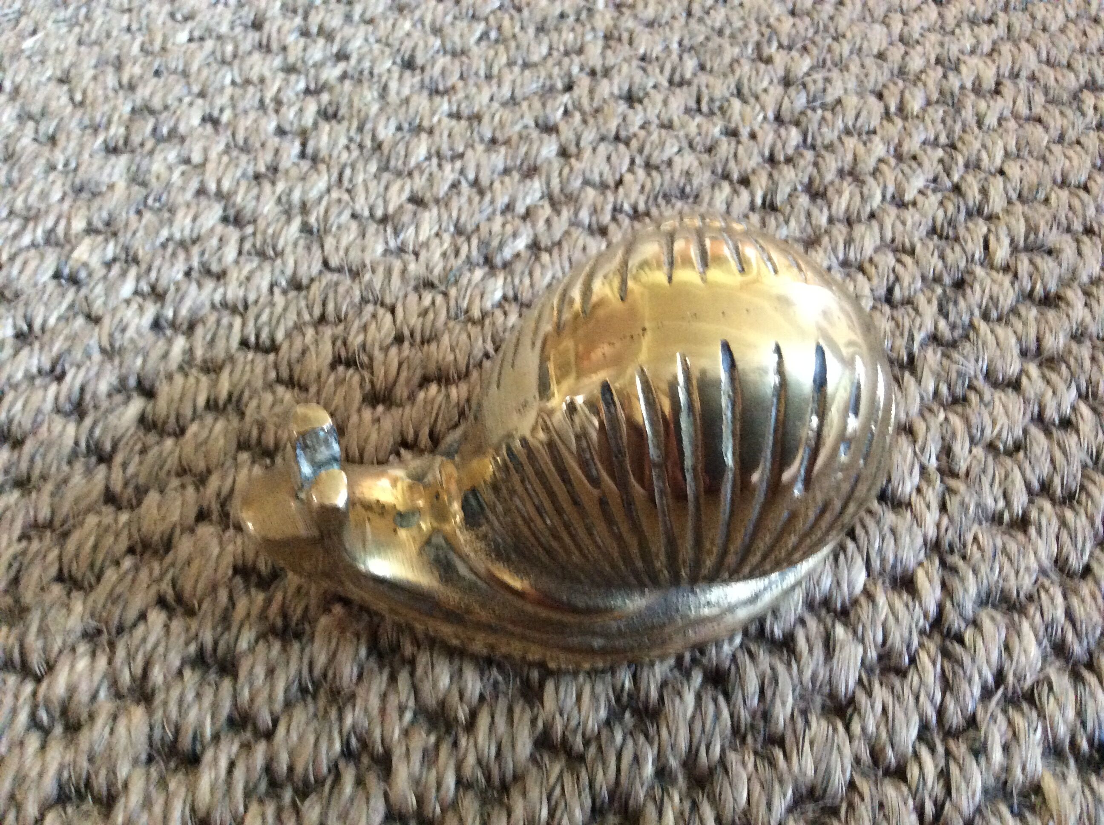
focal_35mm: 32
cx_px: 552
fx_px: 1019
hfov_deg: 56.9
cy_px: 412
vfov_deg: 44.1
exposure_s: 1/17
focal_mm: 3.3
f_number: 2.4
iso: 400
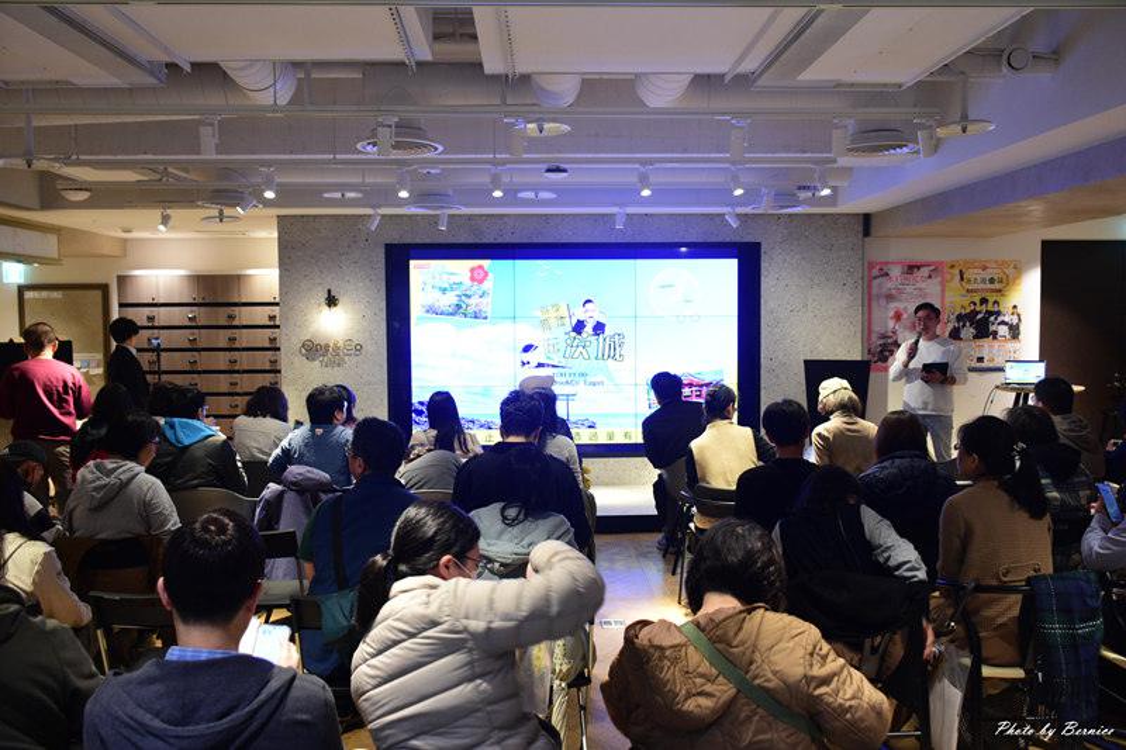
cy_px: 375
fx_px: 938
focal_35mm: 30
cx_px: 563
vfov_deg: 43.6
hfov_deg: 61.9
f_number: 4.5
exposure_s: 1/30
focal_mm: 20
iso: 800
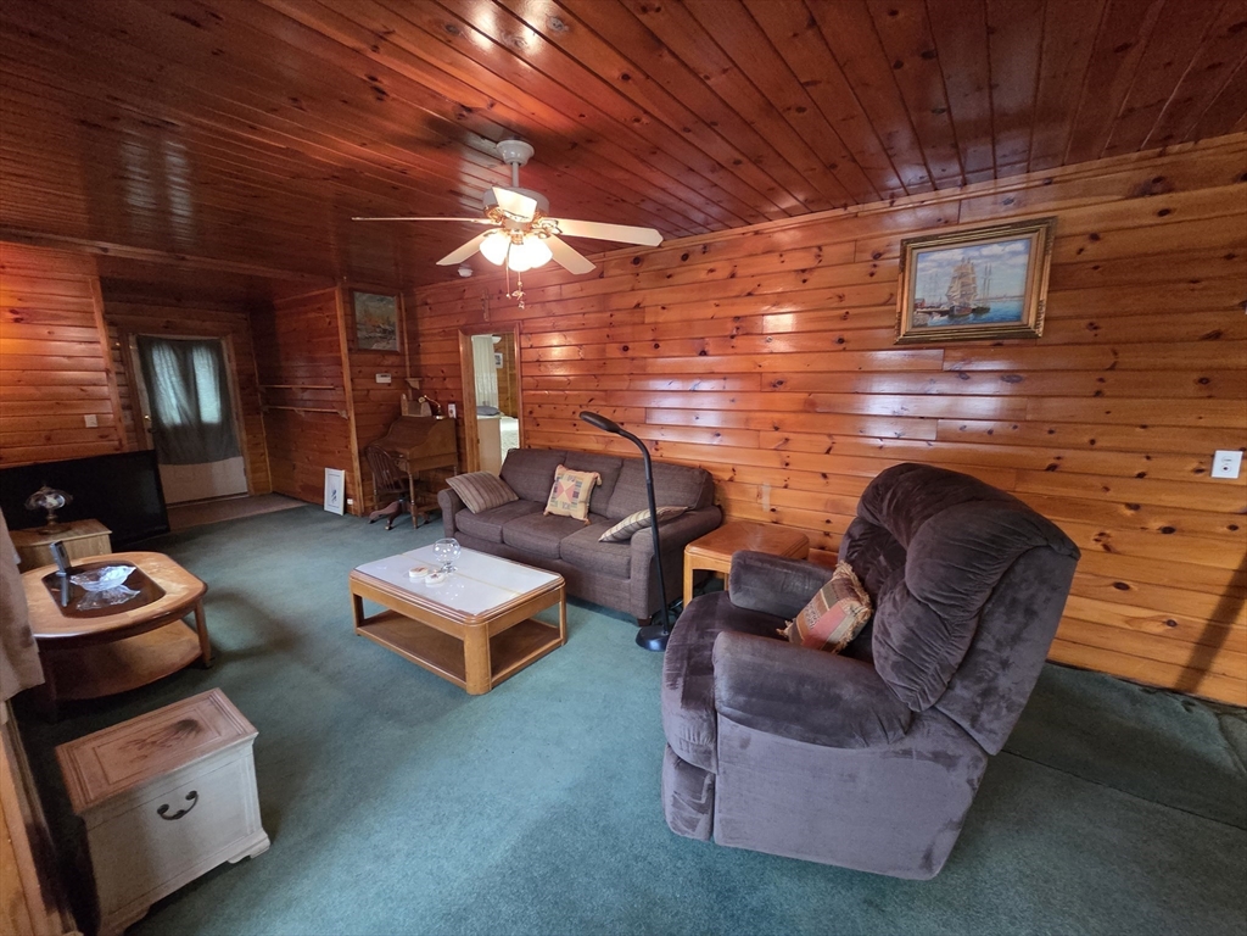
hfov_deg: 106.2
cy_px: 468
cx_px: 624
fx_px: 468
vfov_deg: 89.9
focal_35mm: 13
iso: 1250
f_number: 2.2
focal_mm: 2.2
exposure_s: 1/60
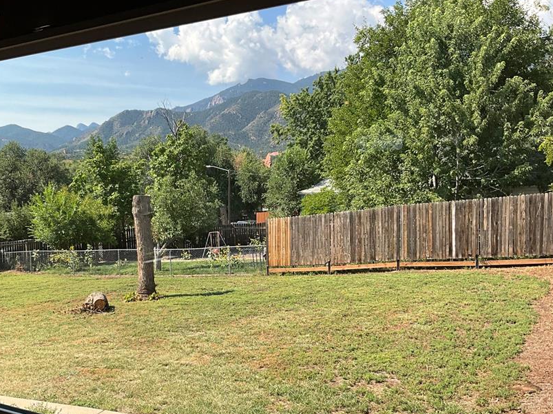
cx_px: 213
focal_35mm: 37
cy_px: 258
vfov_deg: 38.4
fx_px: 591
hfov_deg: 49.8
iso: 25
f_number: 1.8
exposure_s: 1/869
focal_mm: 3
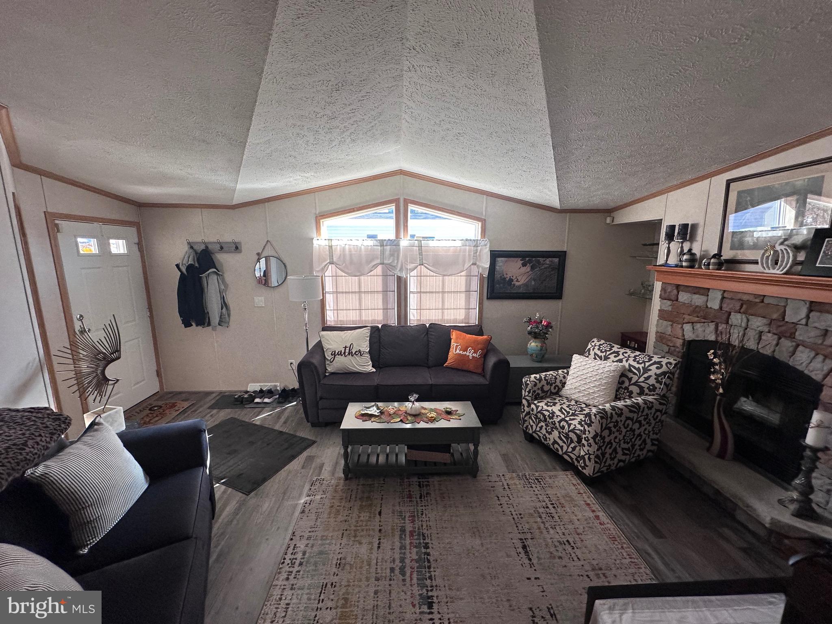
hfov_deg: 102.1
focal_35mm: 14
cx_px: 416
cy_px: 312
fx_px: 336
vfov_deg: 85.7
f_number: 2.2
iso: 125
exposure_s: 1/120
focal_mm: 2.22
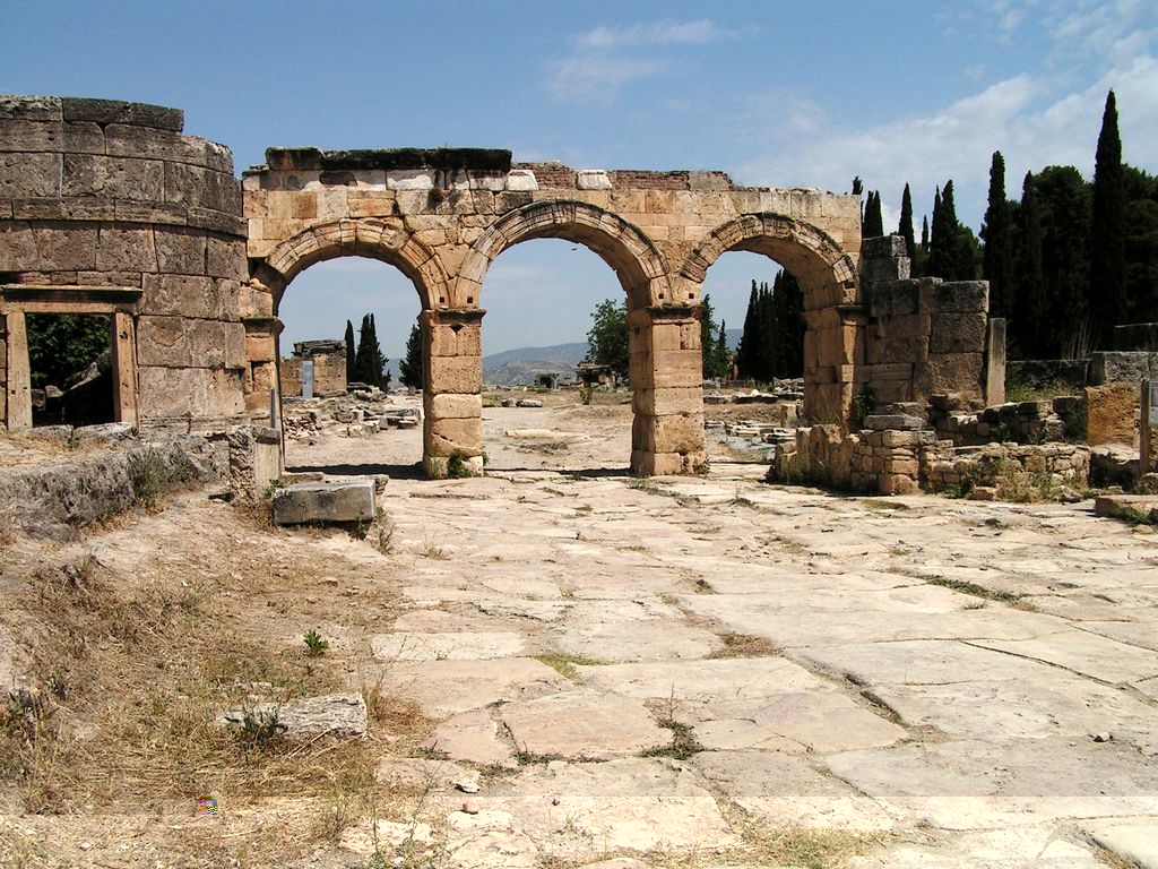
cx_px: 579
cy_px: 434
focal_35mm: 38
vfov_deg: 37.7
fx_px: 1271
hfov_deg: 49.0
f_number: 5.6
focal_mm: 6.3
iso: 50
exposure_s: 1/320
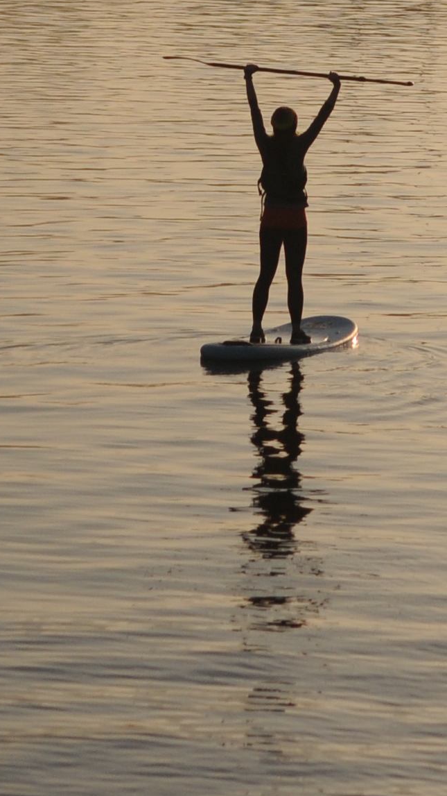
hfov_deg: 4.6
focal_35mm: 264
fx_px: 5563
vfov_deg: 8.1
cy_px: -174
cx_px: 304
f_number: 3.2
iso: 200
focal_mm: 45
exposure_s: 1/8000
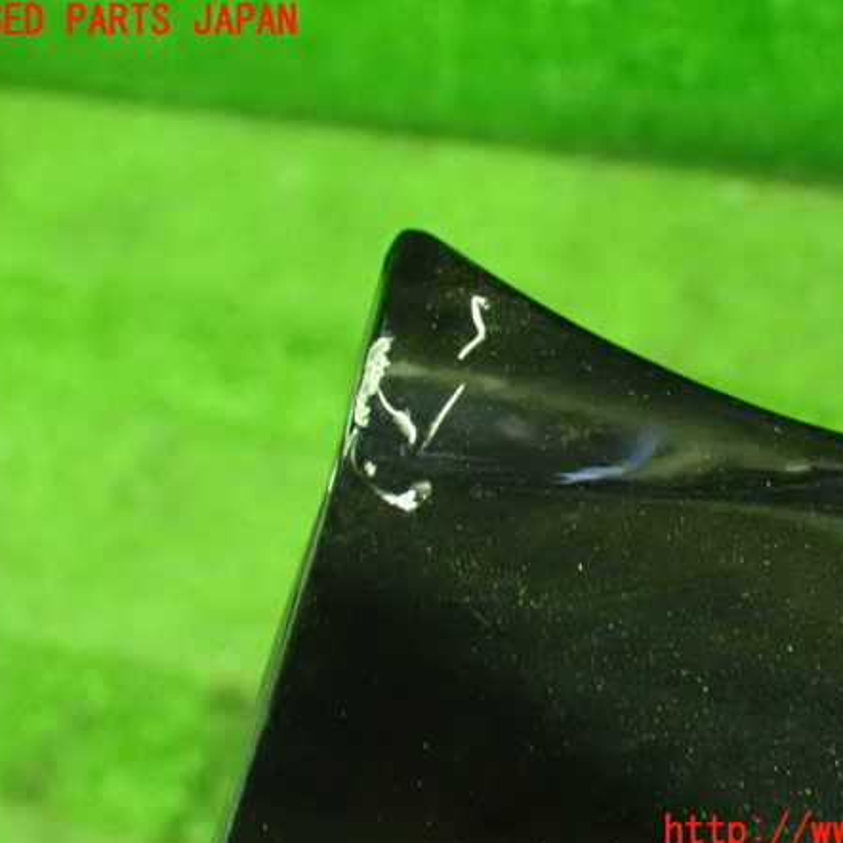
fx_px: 1653
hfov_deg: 28.5
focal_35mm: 60
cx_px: 523
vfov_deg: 28.6
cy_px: 427
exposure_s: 1/15
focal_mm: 9.01
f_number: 3.2
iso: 1600
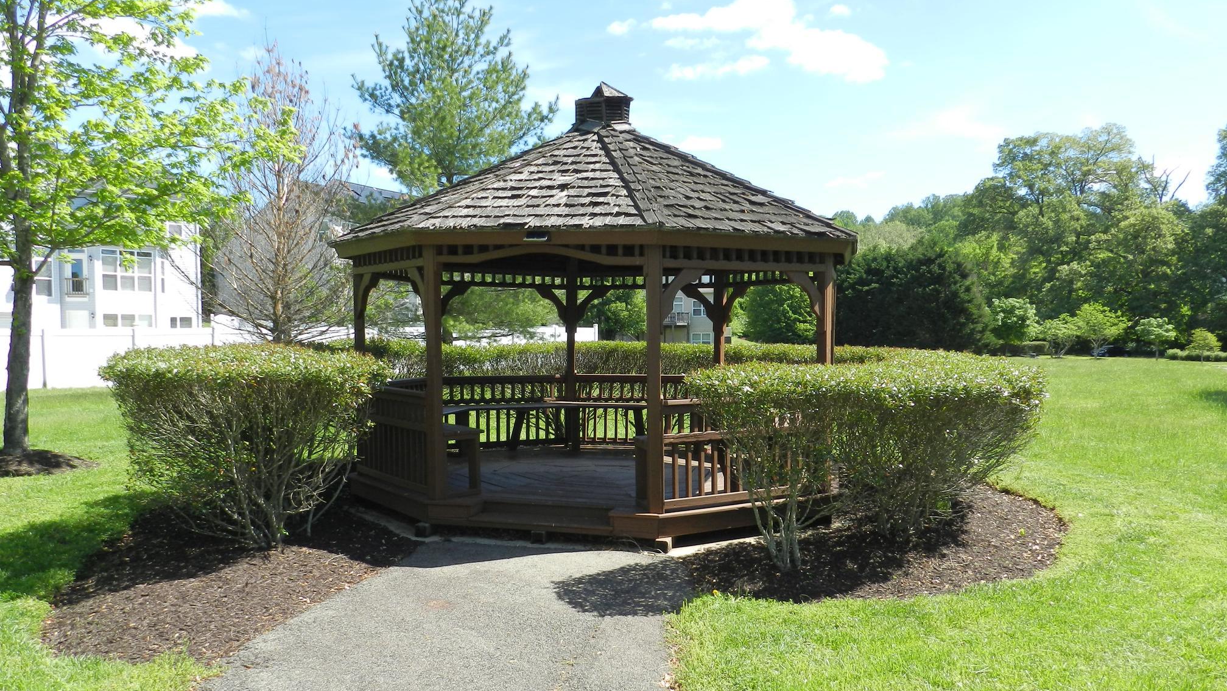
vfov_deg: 37.7
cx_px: 604
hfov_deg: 62.6
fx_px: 1009
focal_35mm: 31
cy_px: 398
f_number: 3.6
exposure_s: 1/640
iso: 160
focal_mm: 5
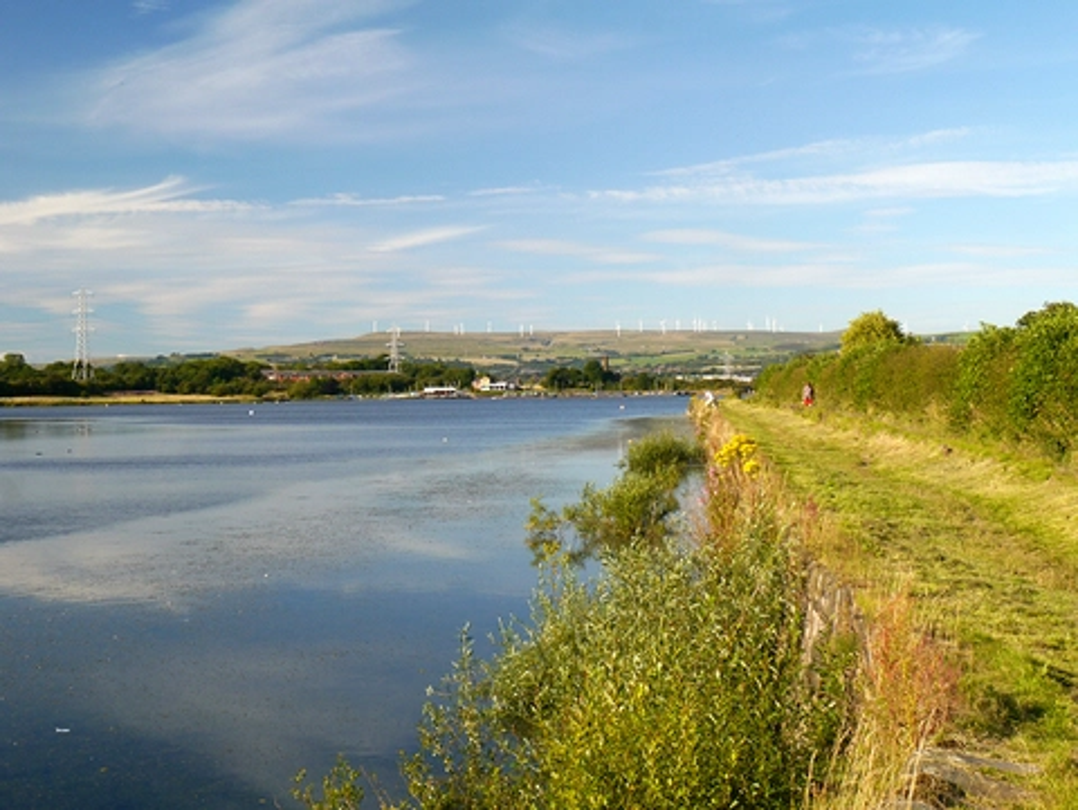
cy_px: 405
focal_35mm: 58
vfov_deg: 25.3
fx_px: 1808
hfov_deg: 33.2
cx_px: 539
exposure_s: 1/40
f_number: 16
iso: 200
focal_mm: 29
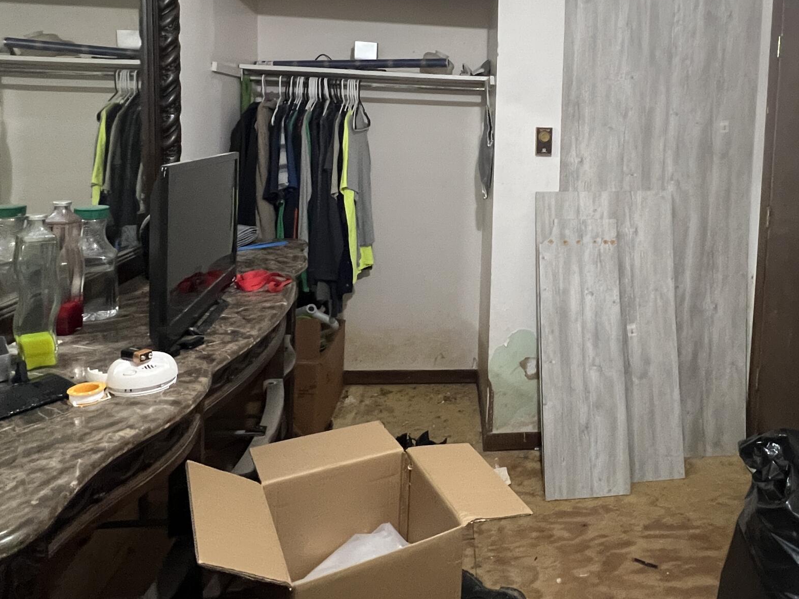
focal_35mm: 25
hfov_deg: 67.8
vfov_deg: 53.4
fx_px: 577
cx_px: 521
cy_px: 183
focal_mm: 1.57
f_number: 1.8
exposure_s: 1/60
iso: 500
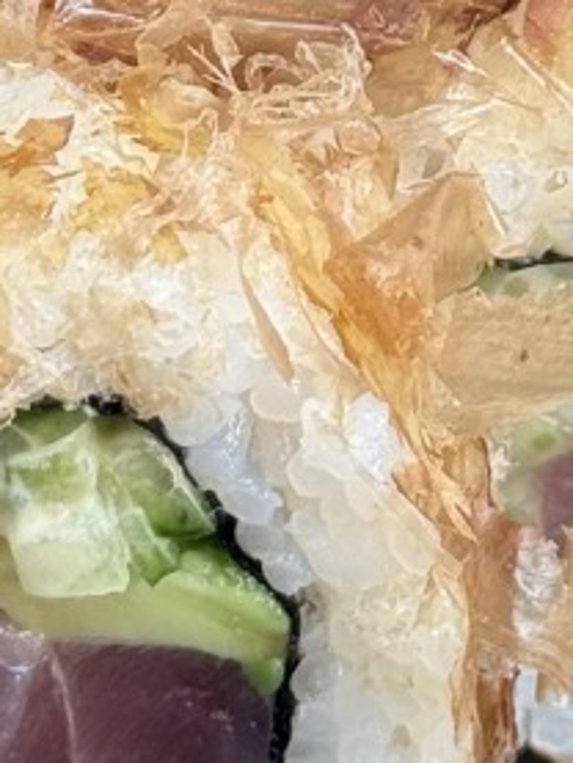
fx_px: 4896
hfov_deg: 6.7
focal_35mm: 222
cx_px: 573
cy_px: -229
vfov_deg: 8.8
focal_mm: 6.76
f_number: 1.78
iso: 64
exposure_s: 1/223
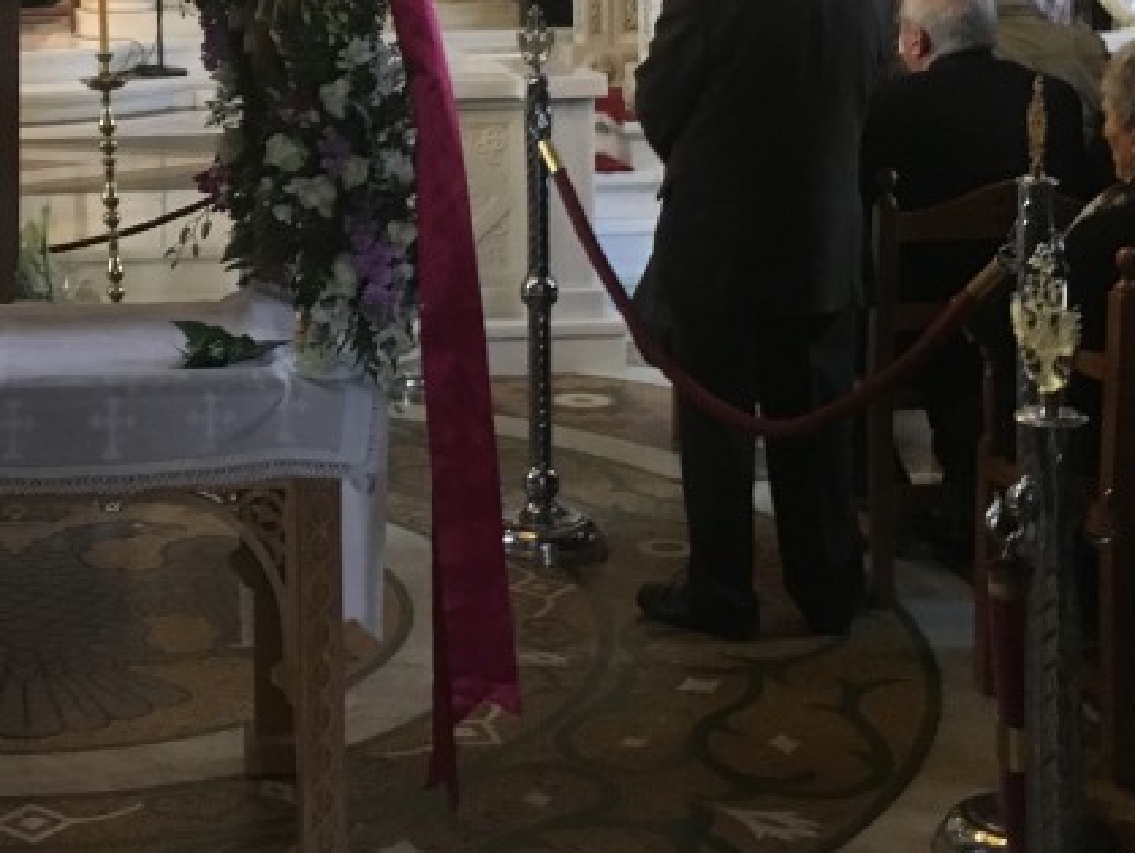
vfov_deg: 20.1
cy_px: -3
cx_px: 43
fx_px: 2329
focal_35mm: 71
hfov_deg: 26.2
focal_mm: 4.15
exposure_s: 1/17
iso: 200
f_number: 2.2
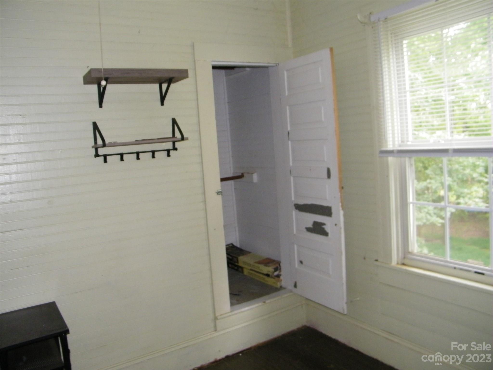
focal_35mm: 28
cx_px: 246
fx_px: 399
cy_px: 185
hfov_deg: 63.4
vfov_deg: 49.7
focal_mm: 5
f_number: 3.5
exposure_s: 1/30
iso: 200
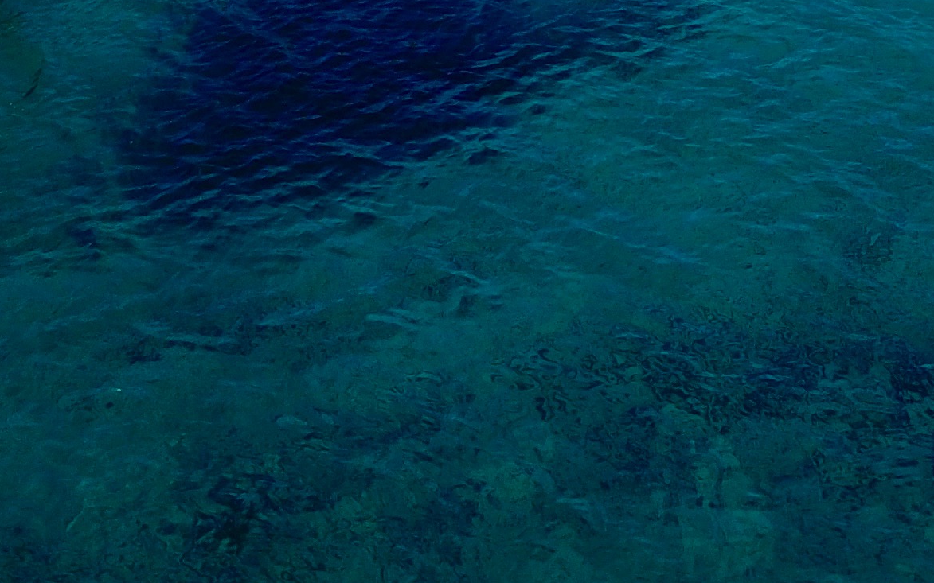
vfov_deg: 12.7
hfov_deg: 21.7
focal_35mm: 94
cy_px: -457
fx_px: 2393
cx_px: 810
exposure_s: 1/906
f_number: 2.2
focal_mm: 4.73
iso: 100
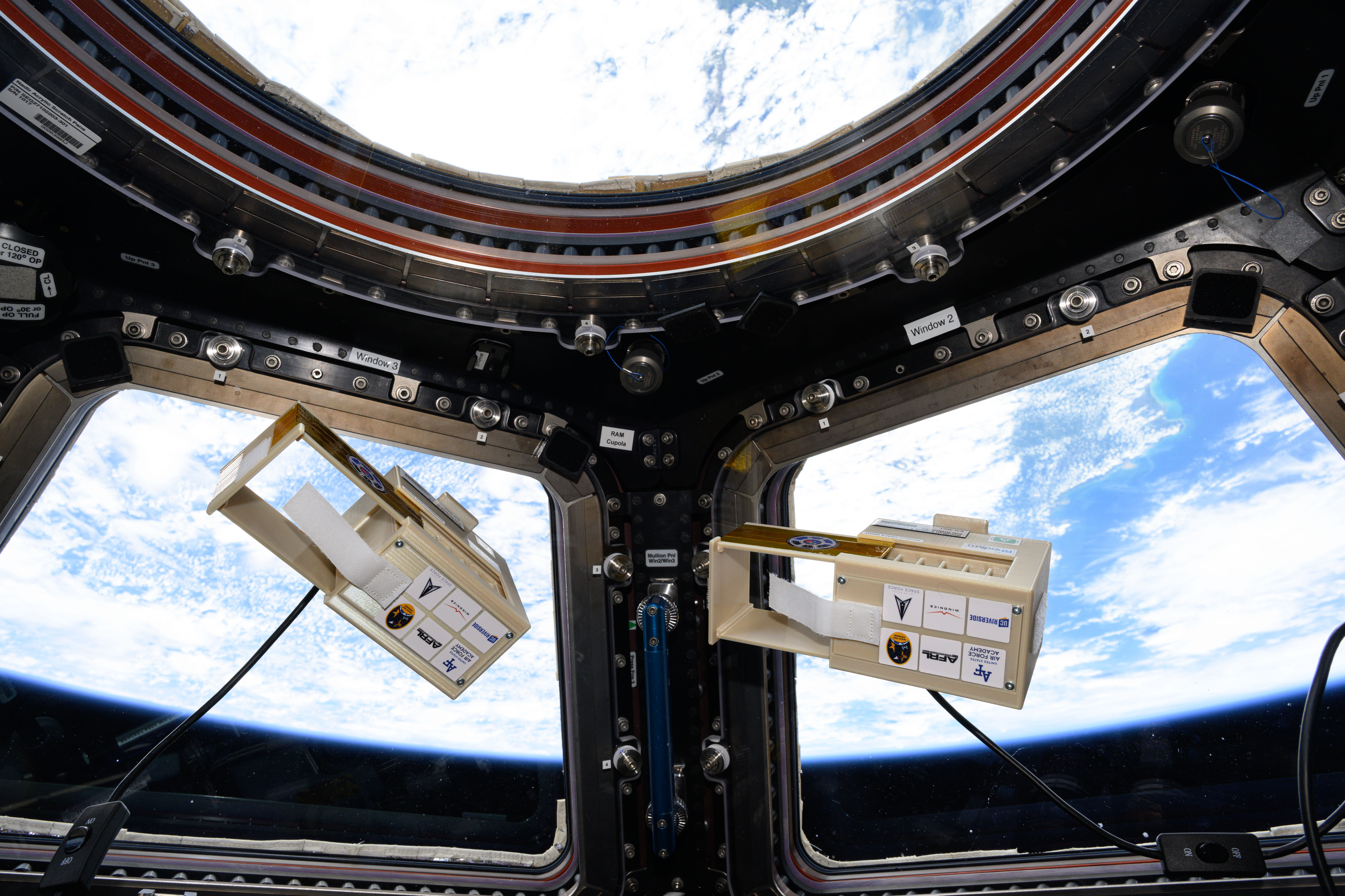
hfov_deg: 73.7
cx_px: 672
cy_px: 448
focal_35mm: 24
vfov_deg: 53.1
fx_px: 897
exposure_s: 1/250
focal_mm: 24
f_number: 13
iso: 500
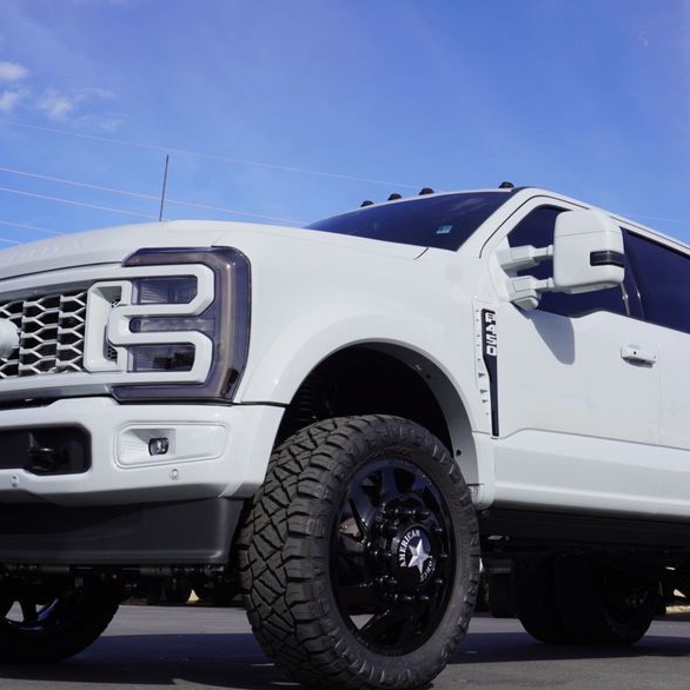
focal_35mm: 58
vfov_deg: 29.5
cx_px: 404
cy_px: 386
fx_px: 1308
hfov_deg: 29.5
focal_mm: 26
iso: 100
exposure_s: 1/200
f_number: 11
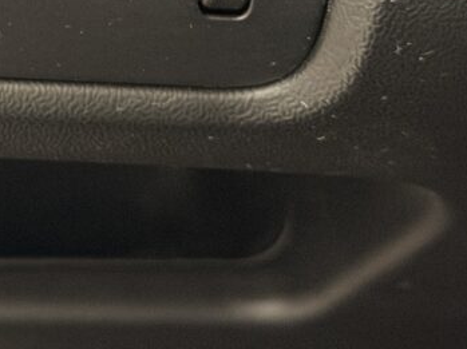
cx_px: -134
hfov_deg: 13.5
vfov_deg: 10.3
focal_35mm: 141
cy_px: -100
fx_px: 1900
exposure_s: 1/26
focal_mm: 6.76
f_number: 1.78
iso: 800
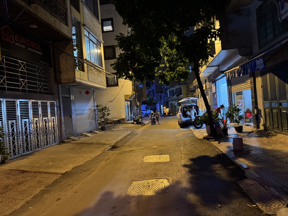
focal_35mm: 24
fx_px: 200
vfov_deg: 56.8
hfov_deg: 71.6
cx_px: 144
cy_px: 108
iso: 800
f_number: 1.78
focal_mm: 6.76
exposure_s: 1/33
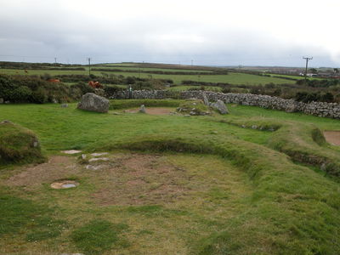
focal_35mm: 35
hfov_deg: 52.6
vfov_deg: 40.7
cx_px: 170
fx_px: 344
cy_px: 128
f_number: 5.6
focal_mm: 8.9
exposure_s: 1/211
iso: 100
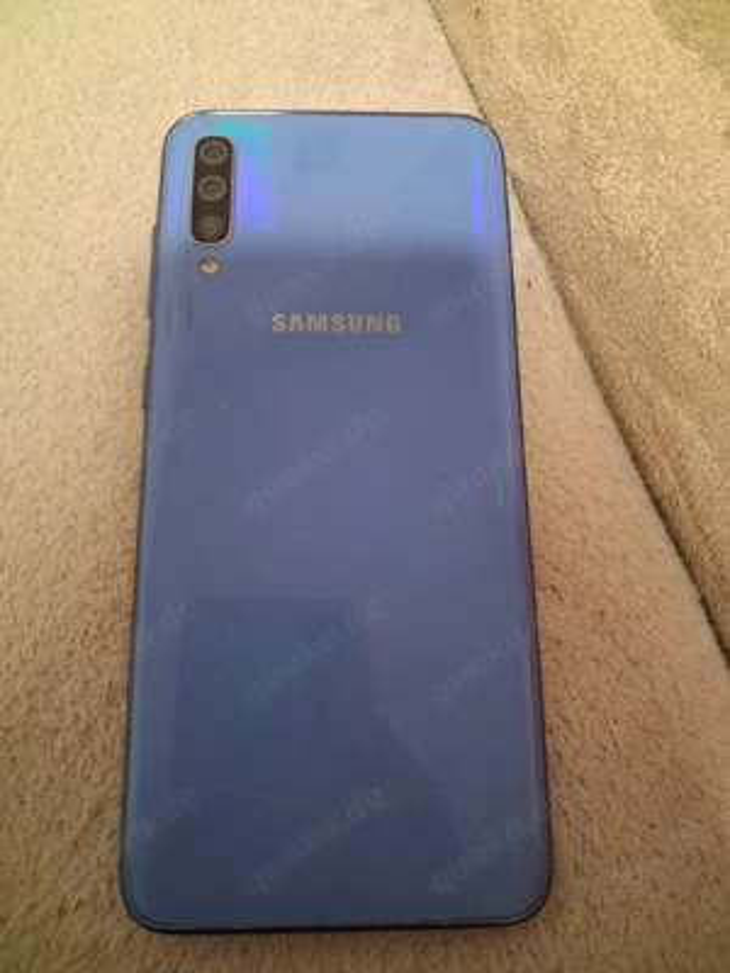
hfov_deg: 51.4
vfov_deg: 65.3
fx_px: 759
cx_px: 365
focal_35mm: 27
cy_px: 486
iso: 640
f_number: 1.8
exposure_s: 1/25
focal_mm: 4
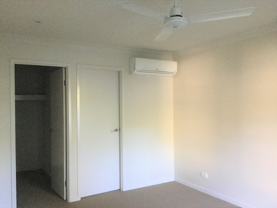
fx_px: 248
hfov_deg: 58.4
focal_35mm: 31
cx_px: 138
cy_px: 104
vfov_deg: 45.4
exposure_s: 1/17
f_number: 2.4
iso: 250
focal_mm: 3.3
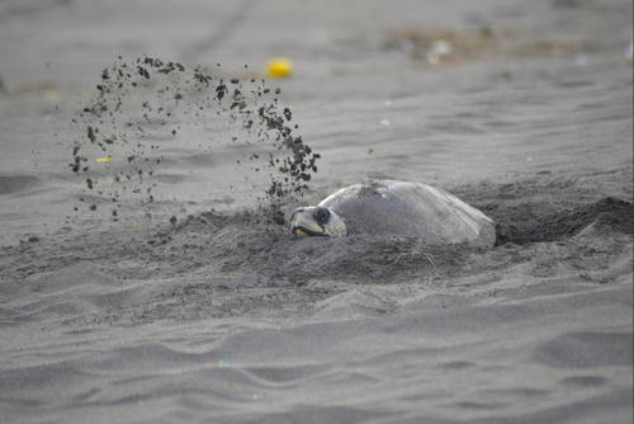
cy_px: 212
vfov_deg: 4.6
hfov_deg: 6.9
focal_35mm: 300
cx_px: 317
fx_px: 5286
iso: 800
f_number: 5.6
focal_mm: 300
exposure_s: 1/500
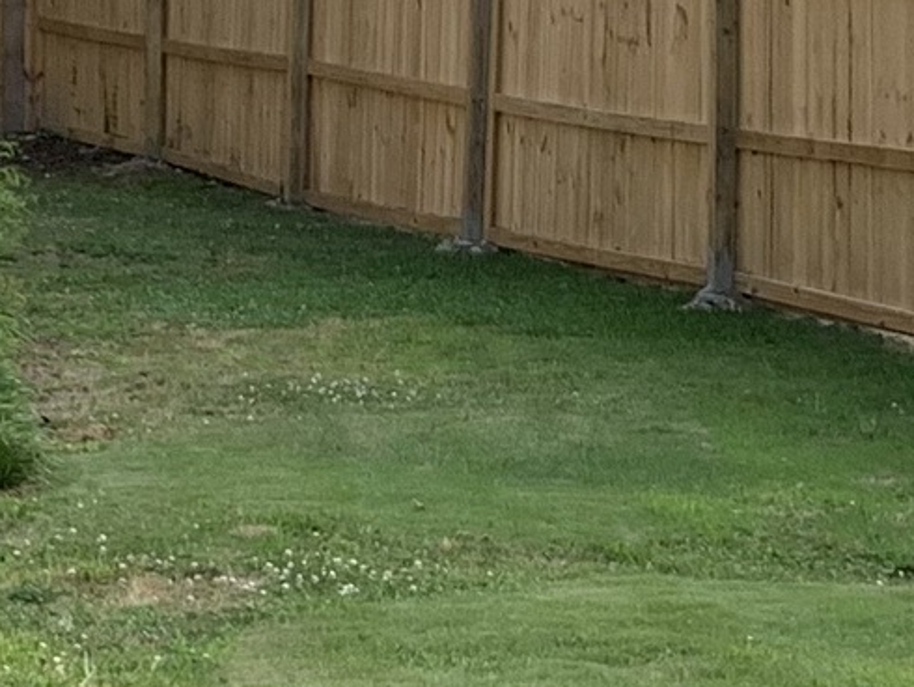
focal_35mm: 163
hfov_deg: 12.1
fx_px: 4306
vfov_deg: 9.1
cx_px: 558
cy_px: 205
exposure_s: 1/330
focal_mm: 4.25
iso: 25
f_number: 1.8
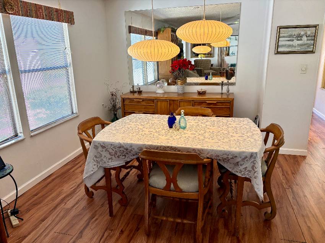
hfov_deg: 67.3
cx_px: 162
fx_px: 244
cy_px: 122
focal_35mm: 26
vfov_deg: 53.0
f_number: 1.6
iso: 160
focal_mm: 5.96
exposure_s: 1/60
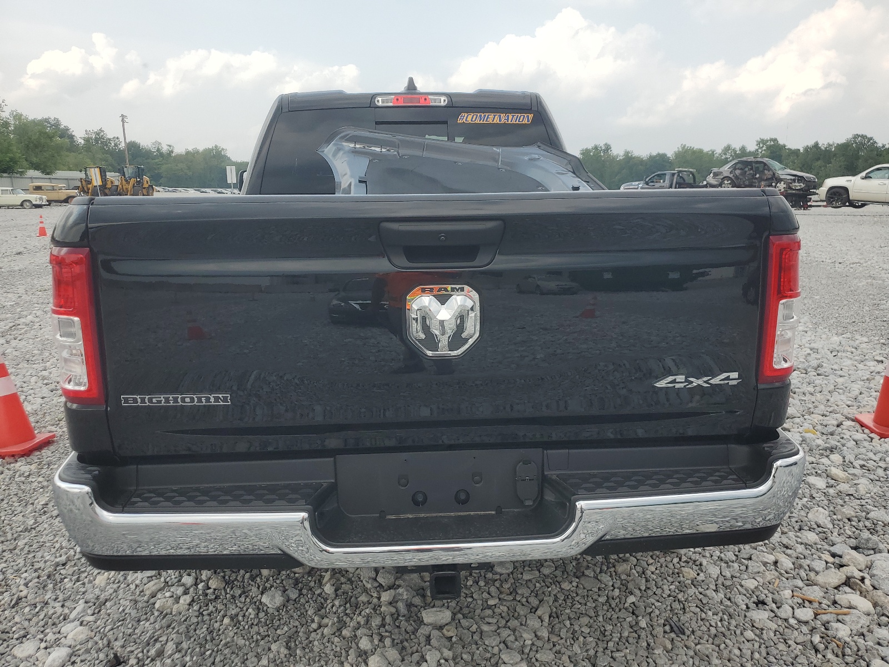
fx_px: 668
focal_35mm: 26
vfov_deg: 53.1
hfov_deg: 67.3
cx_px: 444
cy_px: 334
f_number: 1.5
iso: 50
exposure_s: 1/2000
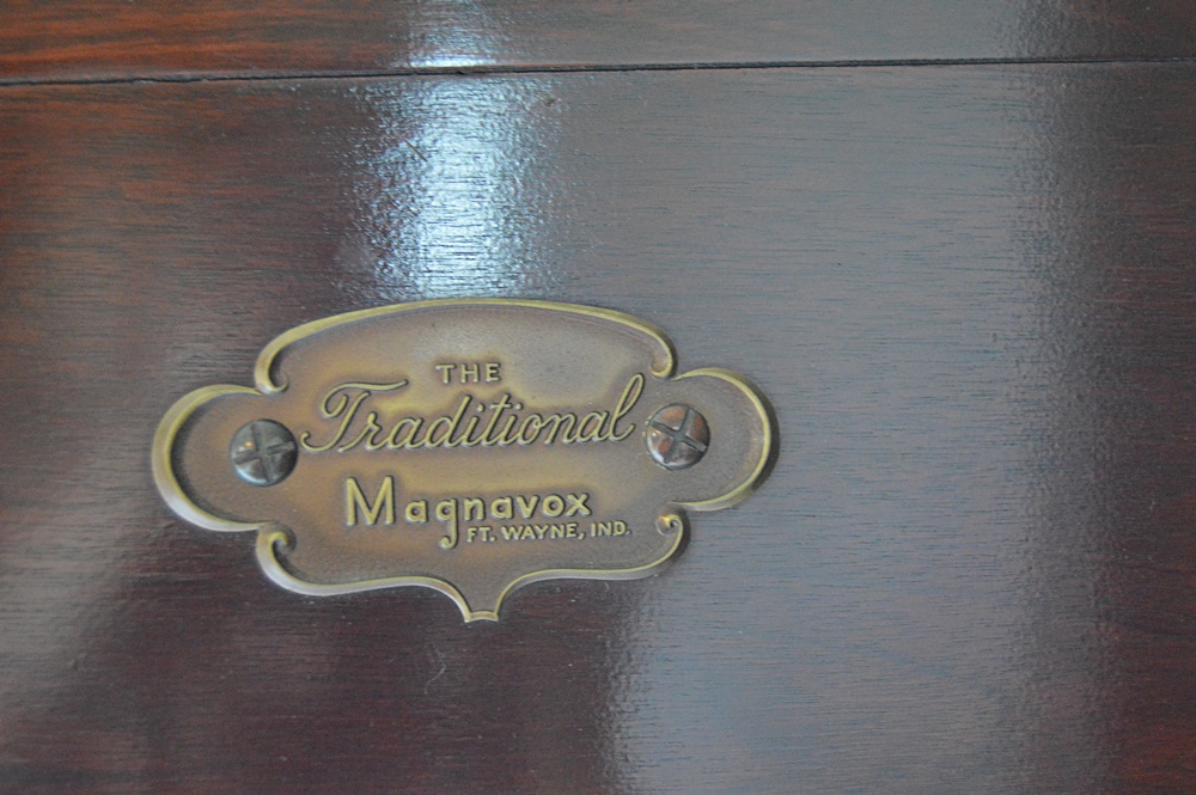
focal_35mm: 52
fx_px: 1743
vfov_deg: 25.7
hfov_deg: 37.9
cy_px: 398
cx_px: 598
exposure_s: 1/50
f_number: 4.5
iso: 3200
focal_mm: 35
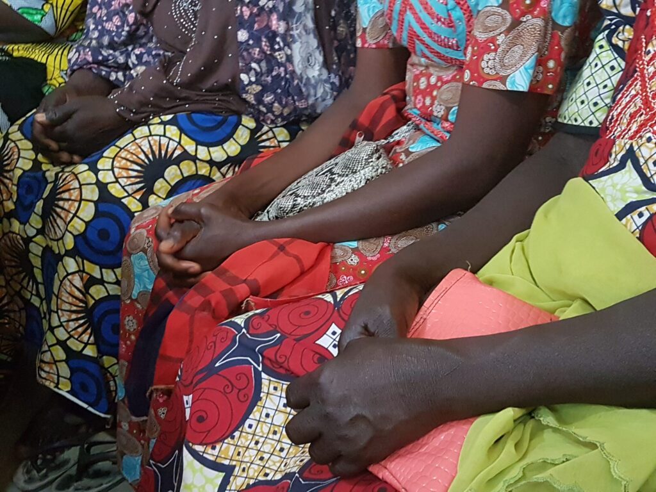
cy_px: 246
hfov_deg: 67.3
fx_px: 493
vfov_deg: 53.1
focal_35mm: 26
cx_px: 328
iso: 400
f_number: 1.7
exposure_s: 1/10
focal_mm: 4.2
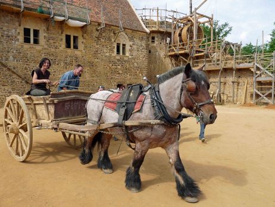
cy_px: 104
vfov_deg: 51.4
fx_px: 215
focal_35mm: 27
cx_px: 138
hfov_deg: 65.3
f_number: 5.6
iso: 100
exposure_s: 1/250
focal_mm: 4.8
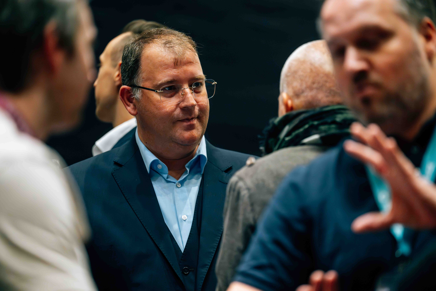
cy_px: 146
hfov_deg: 10.3
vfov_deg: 6.9
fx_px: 2422
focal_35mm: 200
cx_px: 218
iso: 5000
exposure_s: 1/320
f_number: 3.2
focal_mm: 200
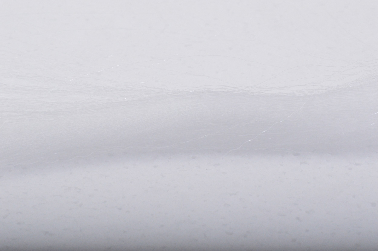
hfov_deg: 15.2
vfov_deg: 10.1
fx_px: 1416
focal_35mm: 135
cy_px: 126
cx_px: 189
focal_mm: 90
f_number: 36
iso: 1600
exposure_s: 1/200
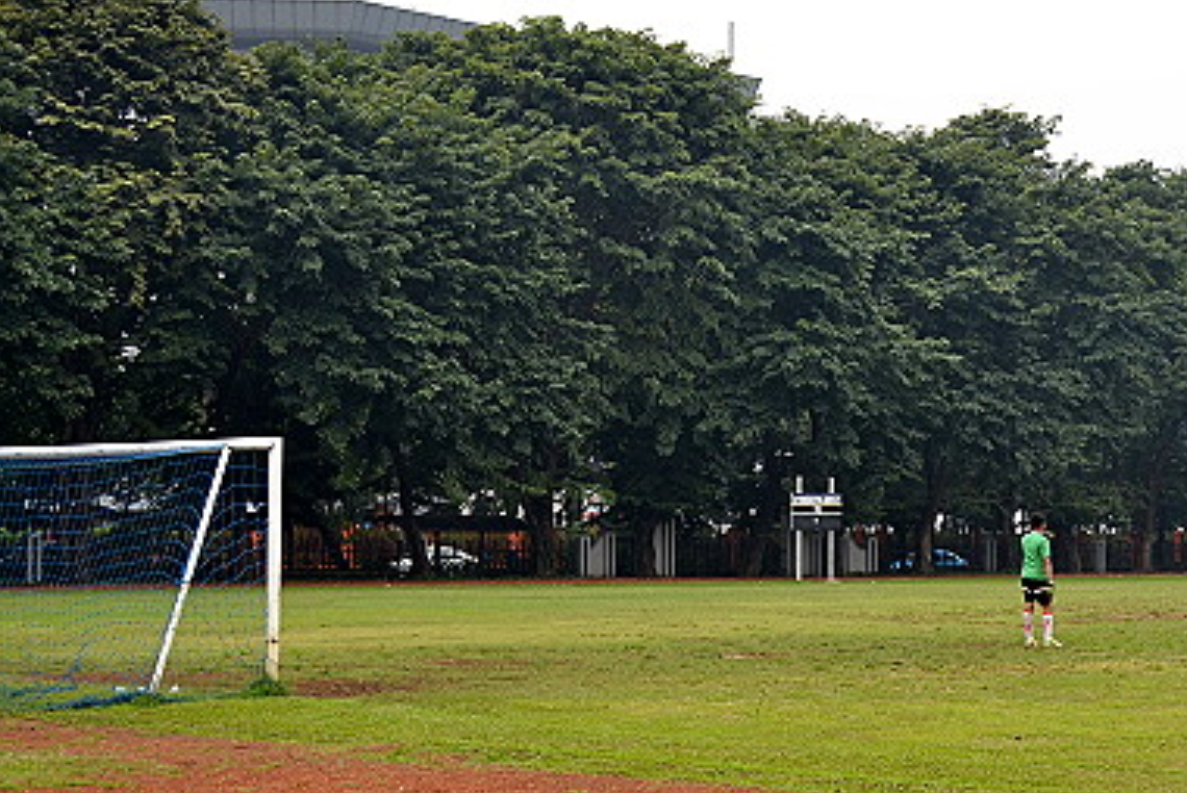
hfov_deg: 24.3
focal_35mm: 83
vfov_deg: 16.5
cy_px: 443
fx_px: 2732
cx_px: 862
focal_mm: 35
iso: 125
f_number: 5.6
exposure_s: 1/125
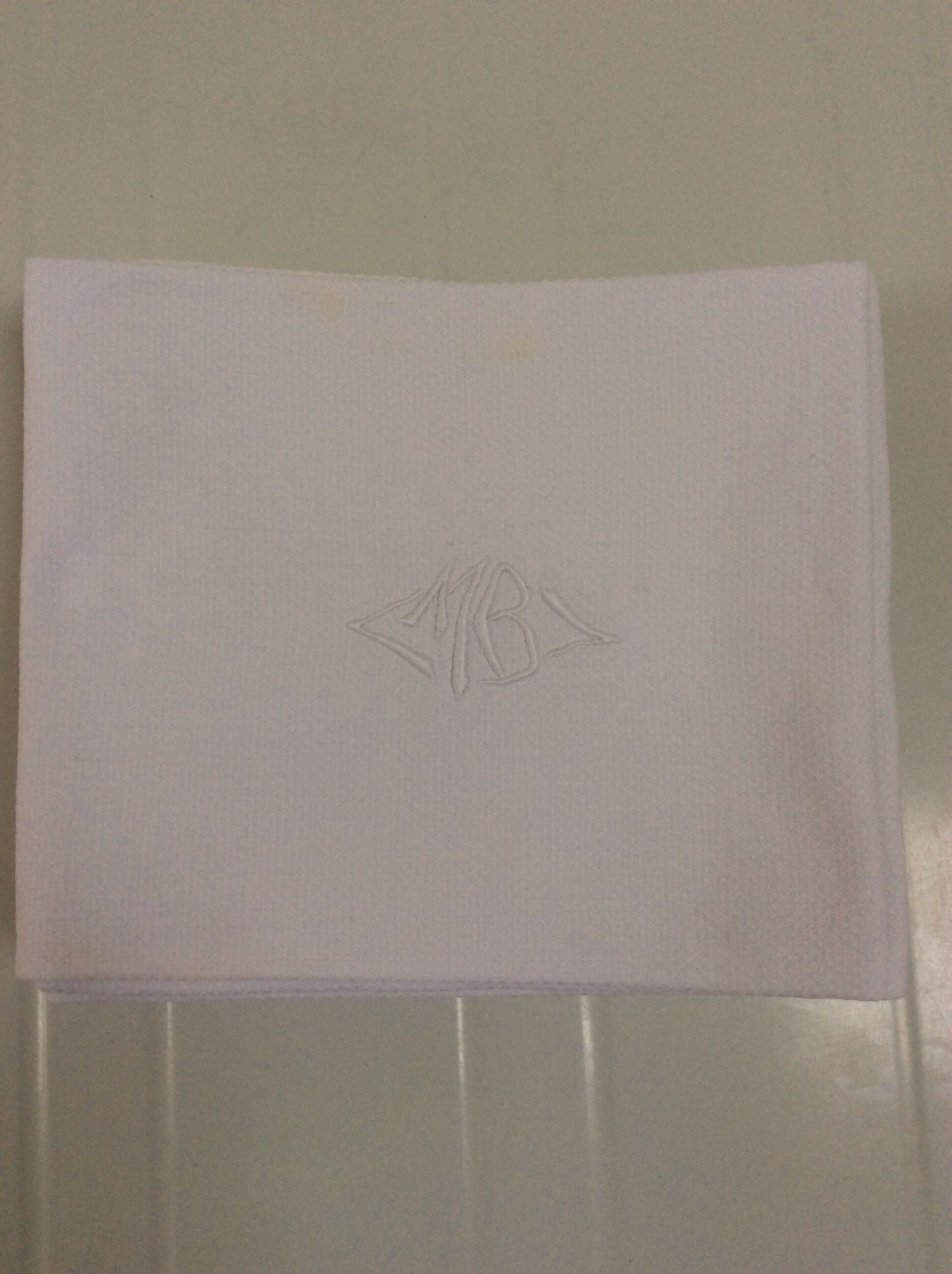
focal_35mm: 32
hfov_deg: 44.1
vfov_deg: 56.9
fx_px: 1177
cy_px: 637
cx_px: 476
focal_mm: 3.3
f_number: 2.4
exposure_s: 1/25
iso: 40
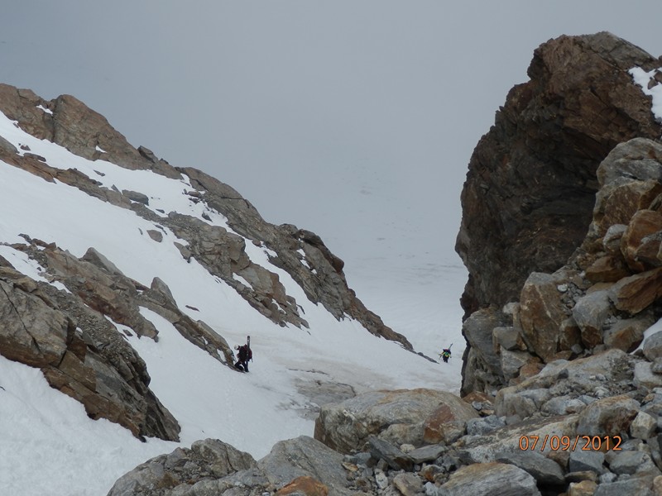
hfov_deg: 42.1
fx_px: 861
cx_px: 331
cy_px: 248
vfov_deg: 32.2
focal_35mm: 45
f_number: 10.8
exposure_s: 1/200
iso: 80
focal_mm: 8
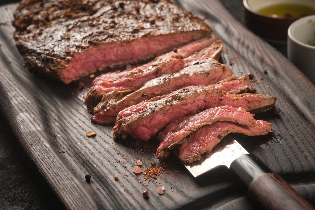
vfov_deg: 11.4
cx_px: 158
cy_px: 105
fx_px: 1050
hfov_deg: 17.1
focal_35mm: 120
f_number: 9
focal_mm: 80
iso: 160
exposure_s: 1/160
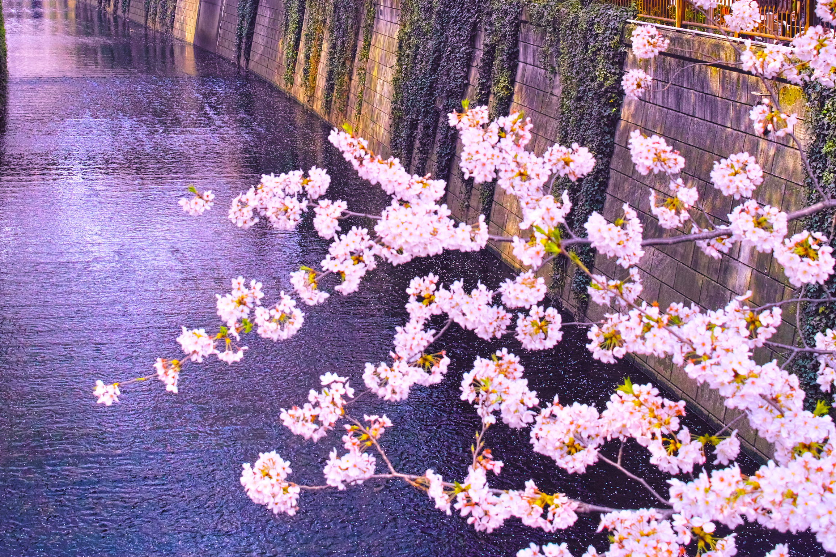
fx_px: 1323
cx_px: 343
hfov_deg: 35.0
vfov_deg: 22.9
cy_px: 18
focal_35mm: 57
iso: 100
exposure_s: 1/80
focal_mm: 19
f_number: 4.5
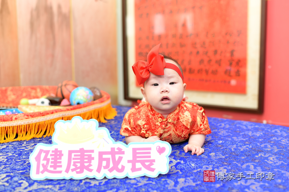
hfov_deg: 54.4
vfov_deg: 37.9
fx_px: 281
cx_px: 144
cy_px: 96
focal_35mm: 35
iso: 400
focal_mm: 35
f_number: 2.8
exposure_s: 1/200
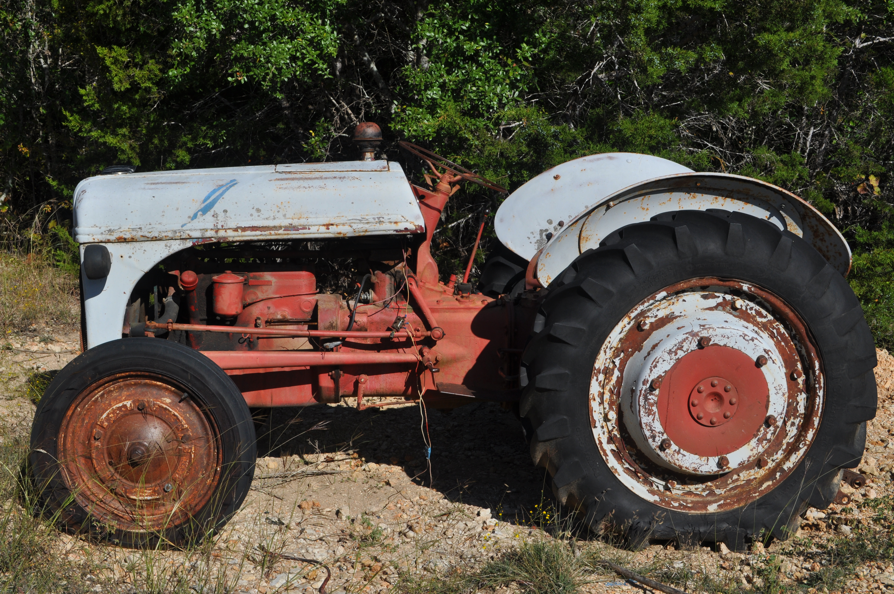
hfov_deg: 41.2
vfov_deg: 28.0
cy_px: 297
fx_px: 1191
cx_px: 447
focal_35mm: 48
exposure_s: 1/500
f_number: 11
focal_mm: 32
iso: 200
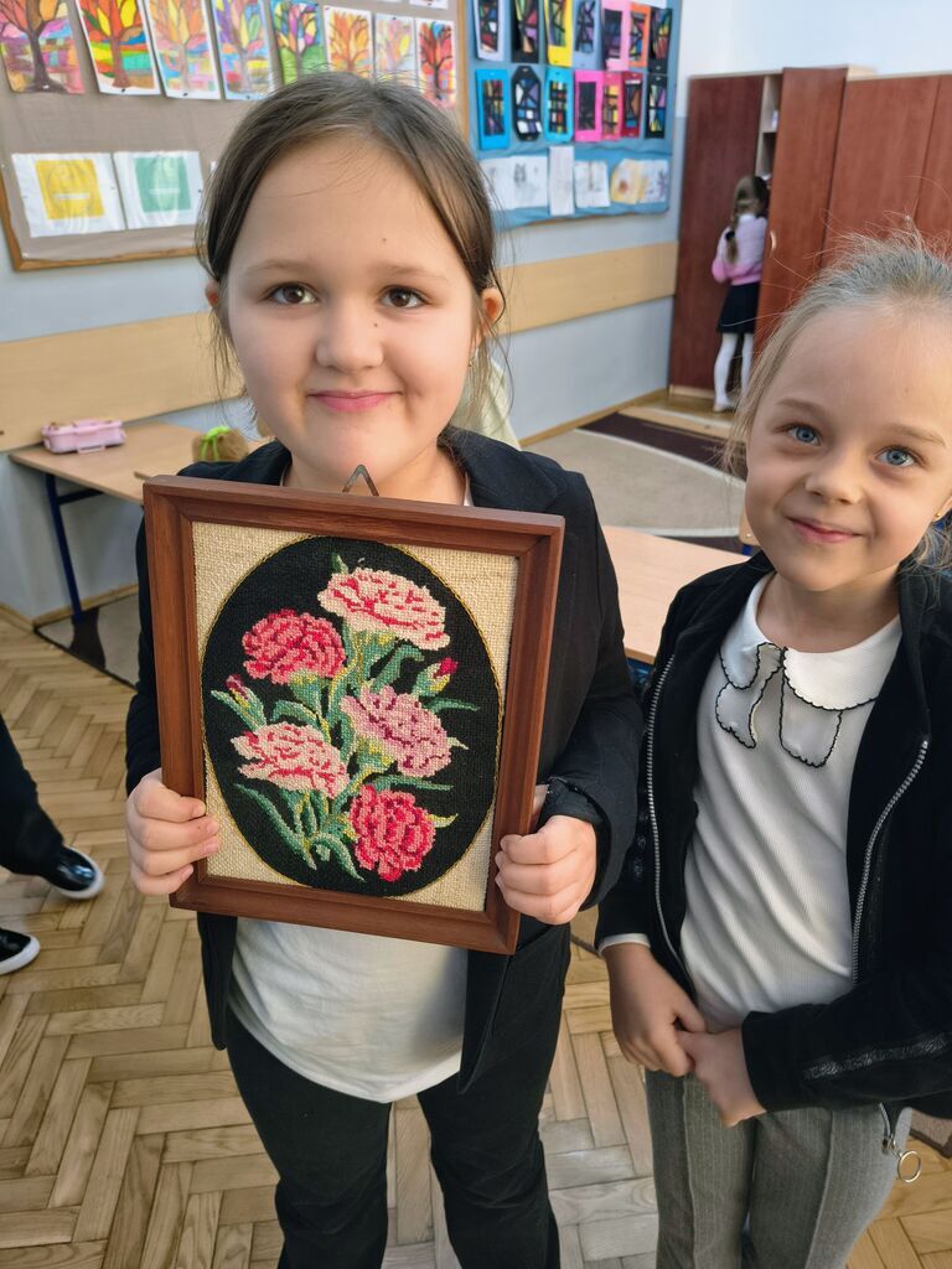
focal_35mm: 23
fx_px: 843
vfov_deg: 73.9
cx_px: 476
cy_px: 634
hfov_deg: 58.9
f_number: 1.8
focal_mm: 5.56
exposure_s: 1/100
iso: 300
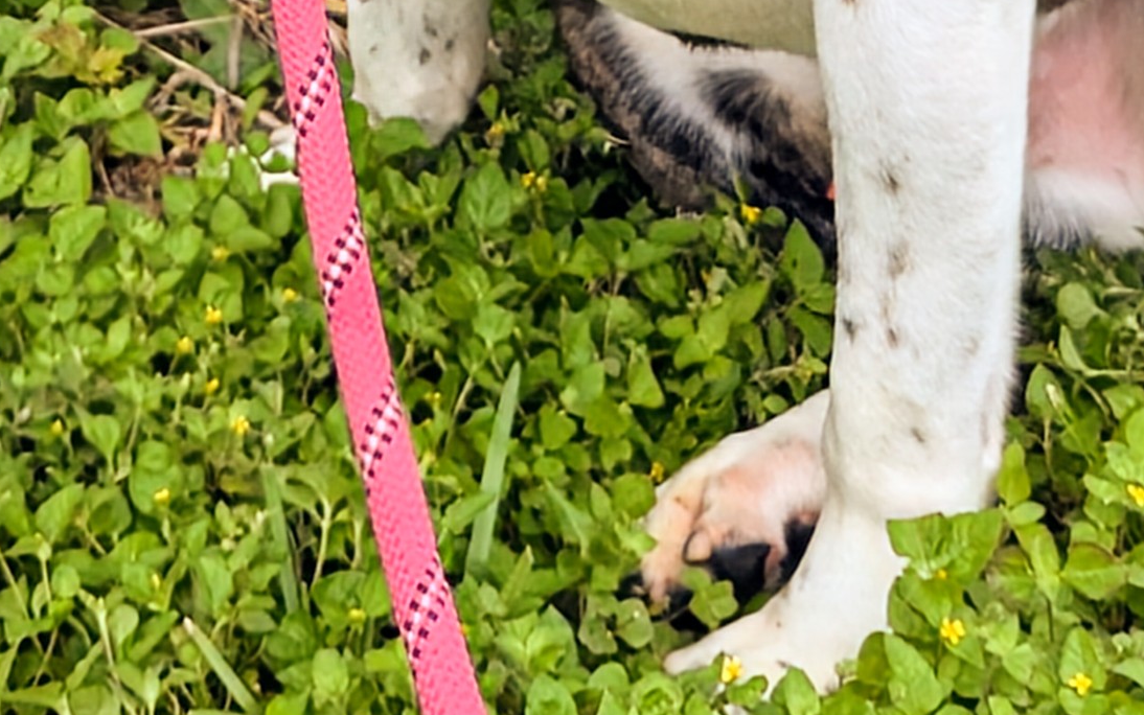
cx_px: 281
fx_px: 2962
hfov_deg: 21.7
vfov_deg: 11.8
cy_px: -863
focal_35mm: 95
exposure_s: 1/482
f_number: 1.85
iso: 48
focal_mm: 6.81
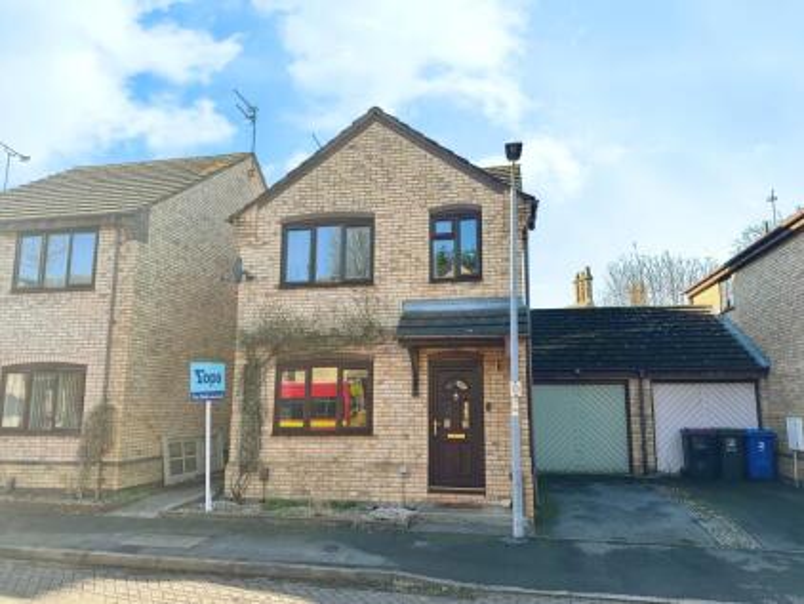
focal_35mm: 24
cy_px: 302
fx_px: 558
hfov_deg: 71.6
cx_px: 402
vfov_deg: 56.9
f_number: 1.78
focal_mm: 6.86
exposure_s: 1/1473
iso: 80
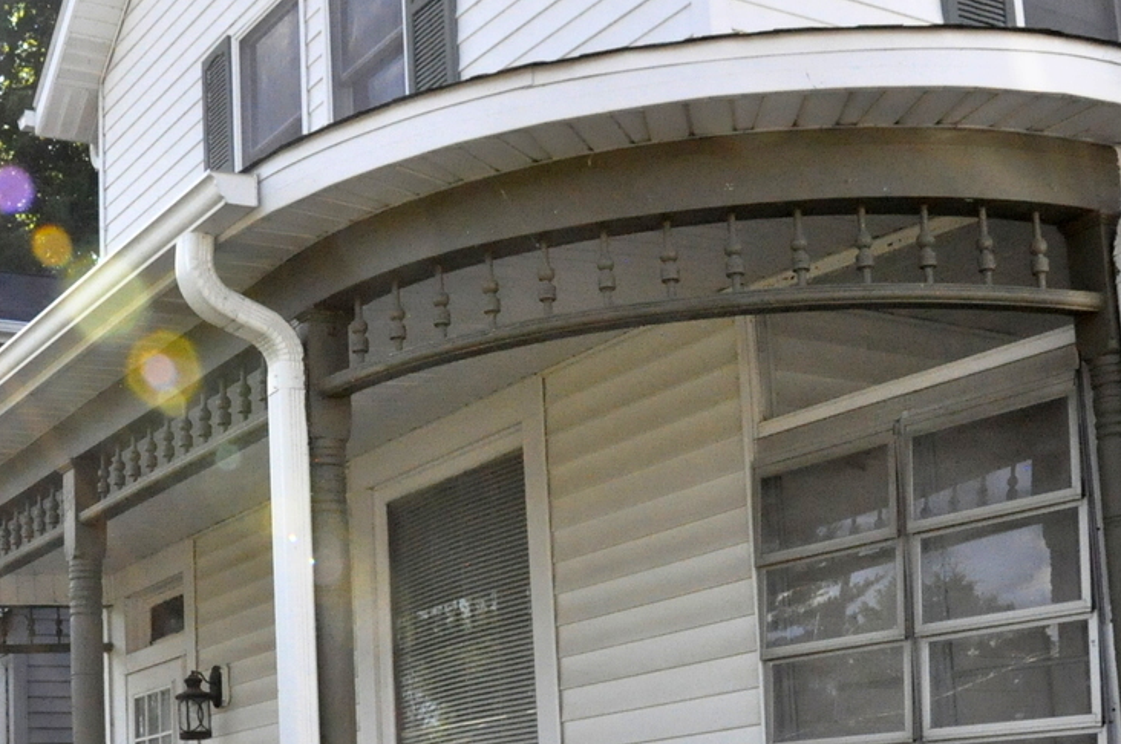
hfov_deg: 33.3
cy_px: 687
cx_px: 452
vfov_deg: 22.0
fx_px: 1866
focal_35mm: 60
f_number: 14
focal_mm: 18
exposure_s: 1/800
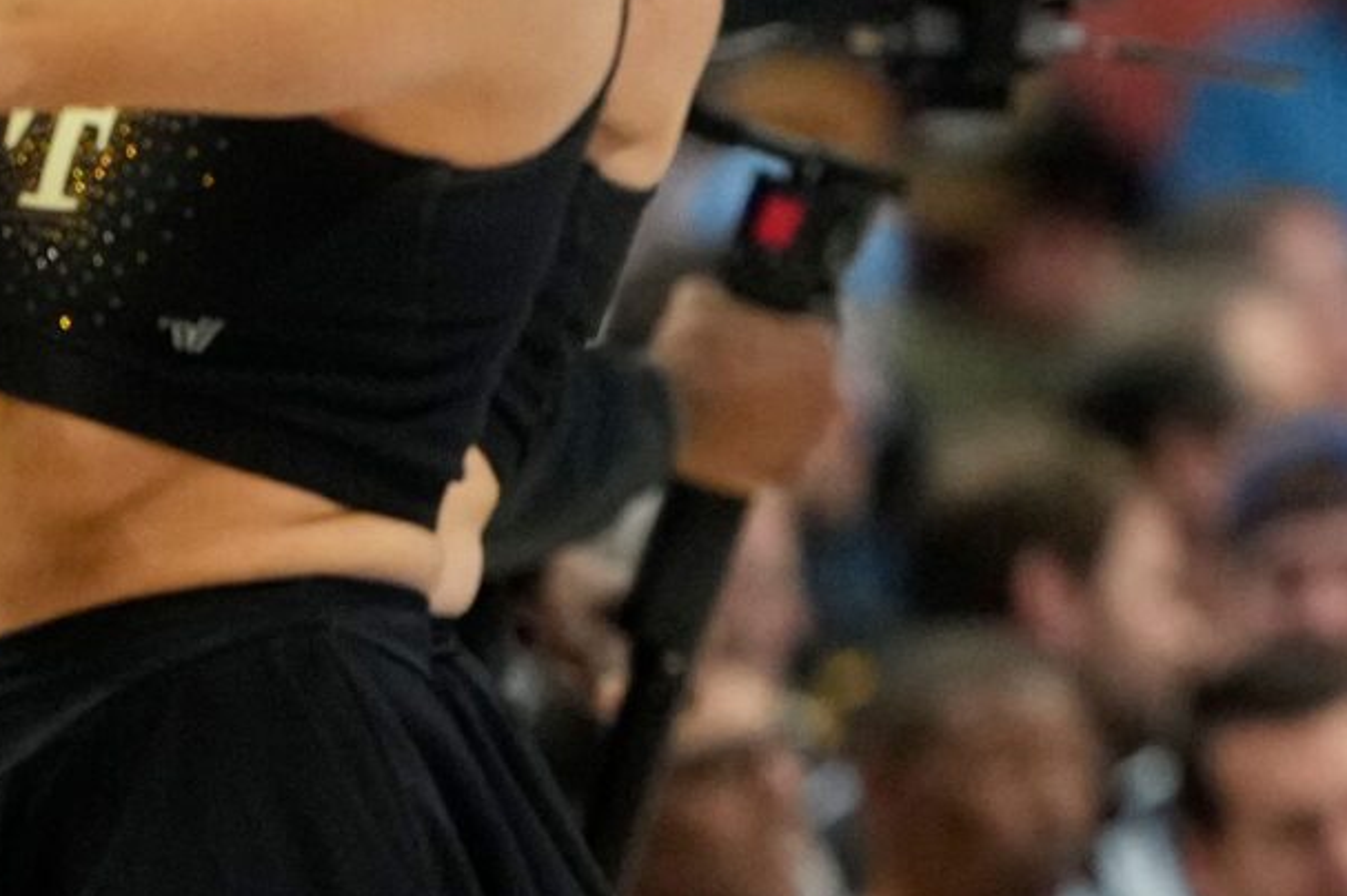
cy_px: 261
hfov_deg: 2.7
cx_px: 2381
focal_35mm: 768
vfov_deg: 1.8
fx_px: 28719
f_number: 2.8
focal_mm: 182
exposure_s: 1/1600
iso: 3200
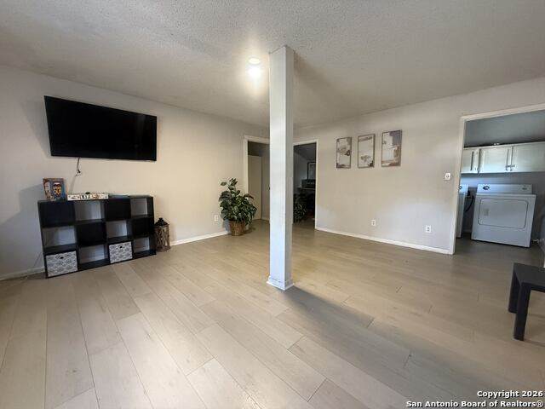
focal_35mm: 14
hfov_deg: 102.1
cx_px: 272
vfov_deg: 85.7
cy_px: 204
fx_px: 220
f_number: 2.2
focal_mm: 2.22
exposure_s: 1/60
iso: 640
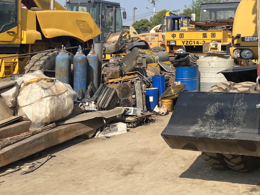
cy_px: 13
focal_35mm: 51
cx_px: 253
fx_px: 383
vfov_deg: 27.3
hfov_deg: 34.5
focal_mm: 5.7
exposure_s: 1/4444
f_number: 1.5
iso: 50
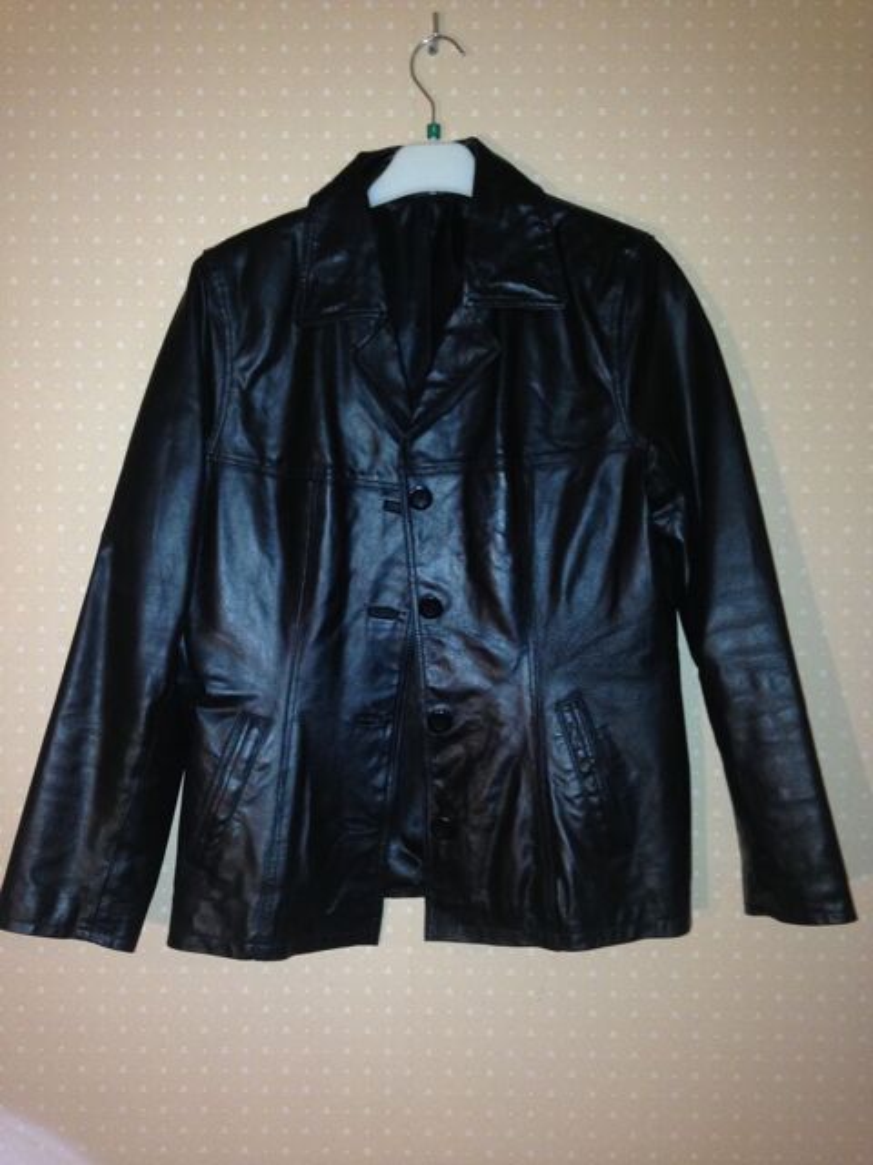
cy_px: 582
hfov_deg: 42.9
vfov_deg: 55.4
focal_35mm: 33
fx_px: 1110
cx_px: 436
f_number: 2.4
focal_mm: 4.12
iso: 160
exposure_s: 1/17
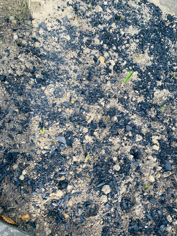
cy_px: 118
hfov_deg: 53.0
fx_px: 177
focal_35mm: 26
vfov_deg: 67.3
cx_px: 88
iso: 25
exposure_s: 1/312
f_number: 1.8
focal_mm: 4.25
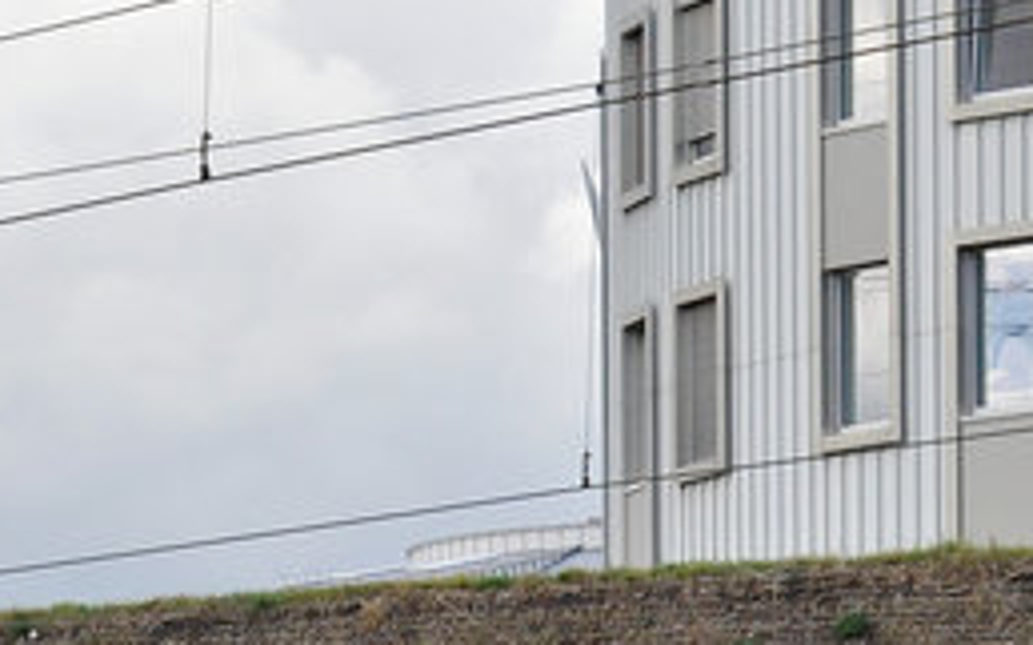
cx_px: -80
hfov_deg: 6.1
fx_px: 9596
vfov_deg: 3.8
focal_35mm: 341
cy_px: 939
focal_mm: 48
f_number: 5
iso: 400
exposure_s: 1/800
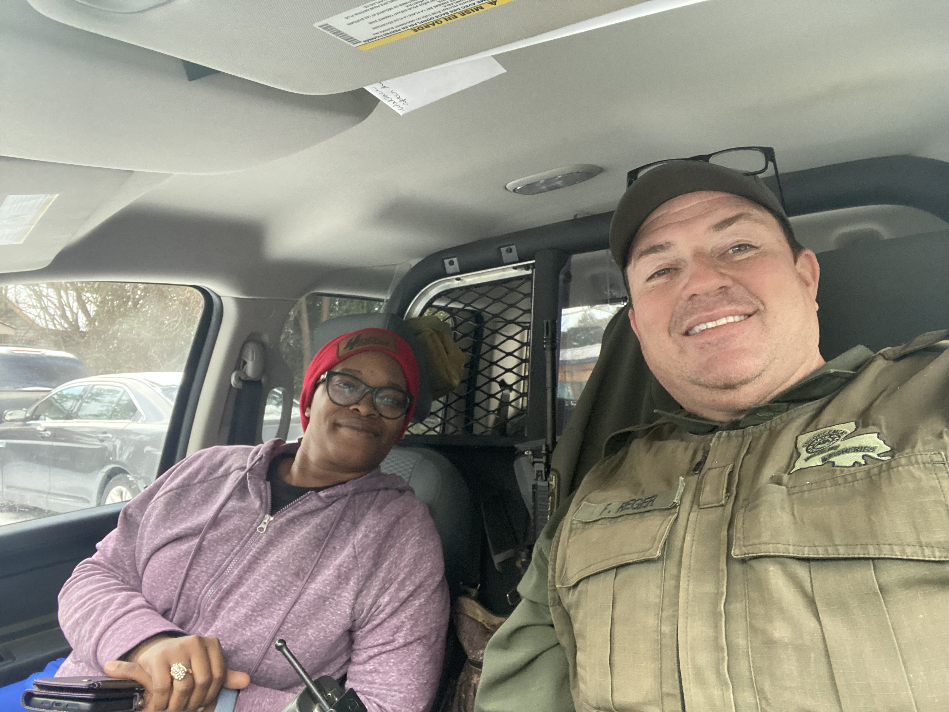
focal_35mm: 23
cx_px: 474
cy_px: 356
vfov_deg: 58.9
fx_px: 631
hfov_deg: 73.9
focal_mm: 2.71
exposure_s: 1/55
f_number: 2.2
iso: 400
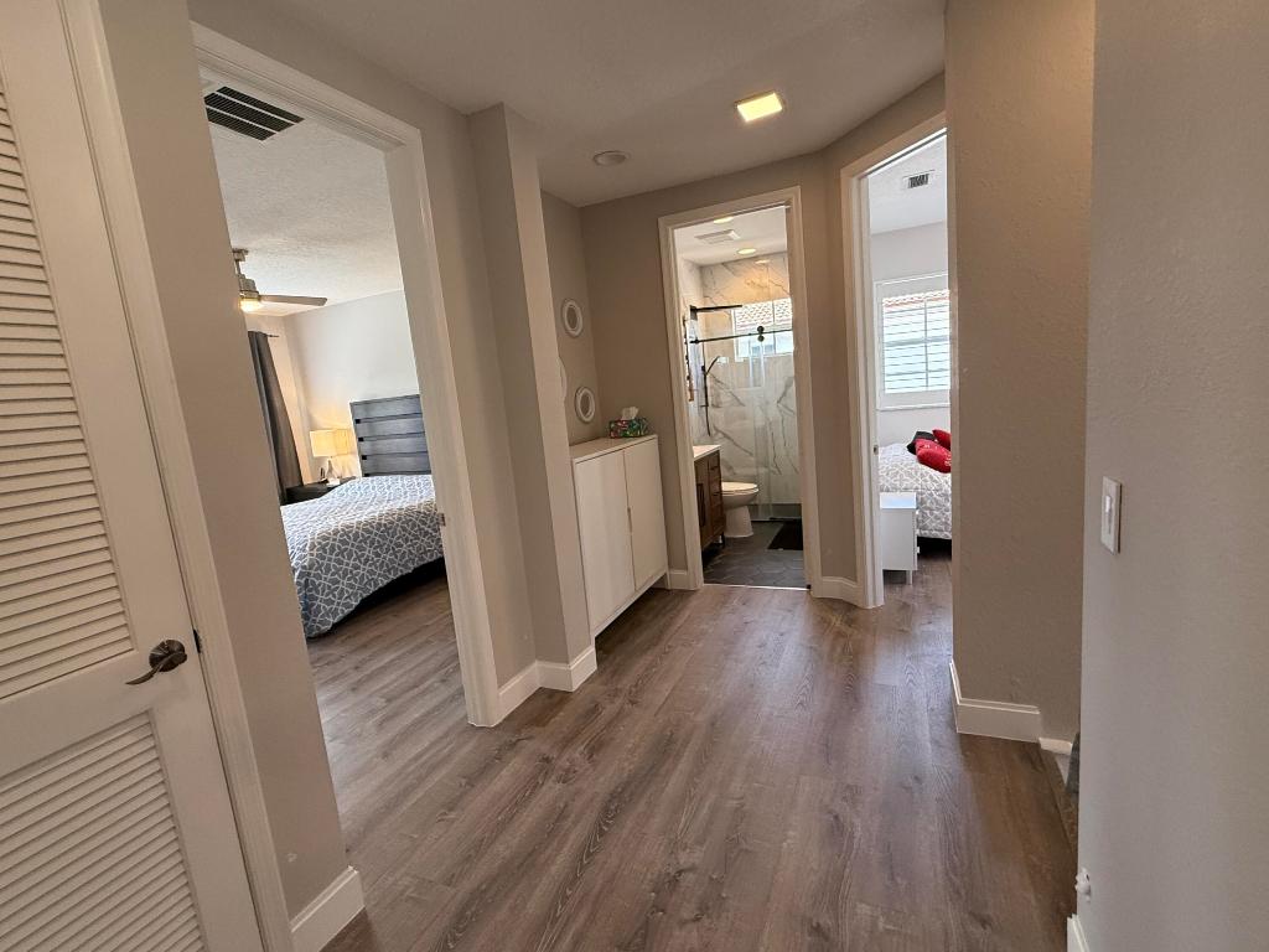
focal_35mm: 14
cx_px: 634
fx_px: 513
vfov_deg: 85.7
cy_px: 476
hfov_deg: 102.1
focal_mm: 2.22
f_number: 2.2
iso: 320
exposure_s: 1/120
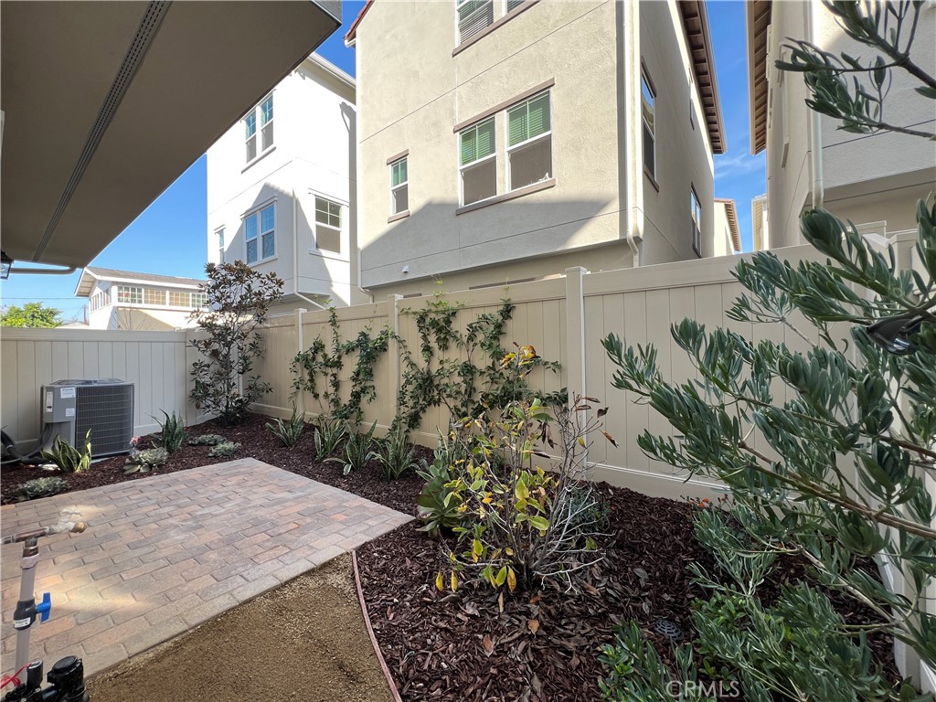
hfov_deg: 106.2
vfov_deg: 89.9
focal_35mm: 13
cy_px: 351
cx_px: 468
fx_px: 352
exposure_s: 1/169
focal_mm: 1.57
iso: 32
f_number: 1.8
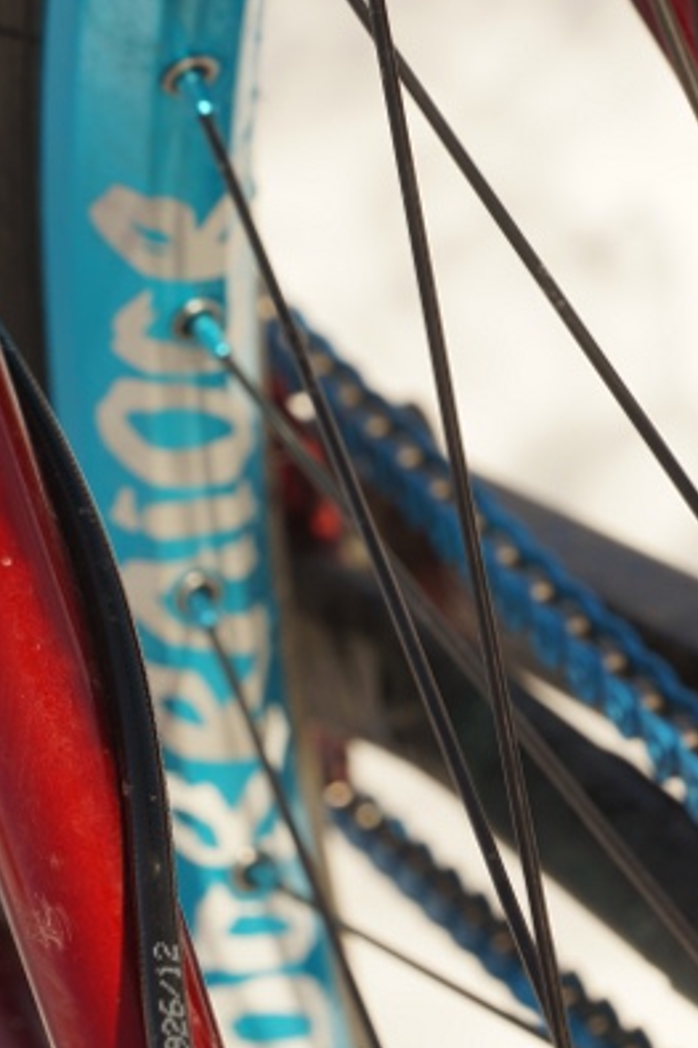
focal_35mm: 161
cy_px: 524
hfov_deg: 8.5
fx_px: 4686
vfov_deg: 12.8
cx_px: 390
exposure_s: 1/250
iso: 100
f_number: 8
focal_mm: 71
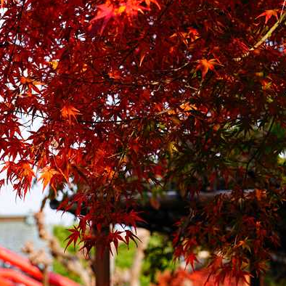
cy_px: 174
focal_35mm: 162
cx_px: 80
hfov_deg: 10.8
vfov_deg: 10.8
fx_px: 1514
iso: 100
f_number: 5.6
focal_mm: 94
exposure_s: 1/200
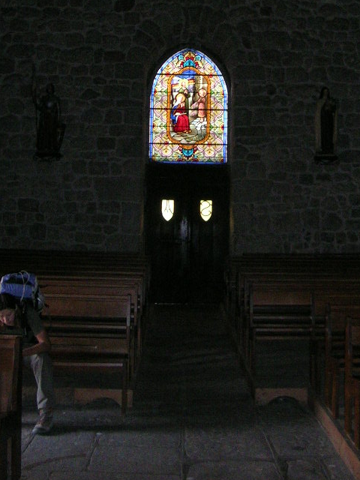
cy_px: 116
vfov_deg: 33.6
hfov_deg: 26.0
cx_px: 226
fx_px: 777
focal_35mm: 56
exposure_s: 1/60.1
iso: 200
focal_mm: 5.4
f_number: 2.8
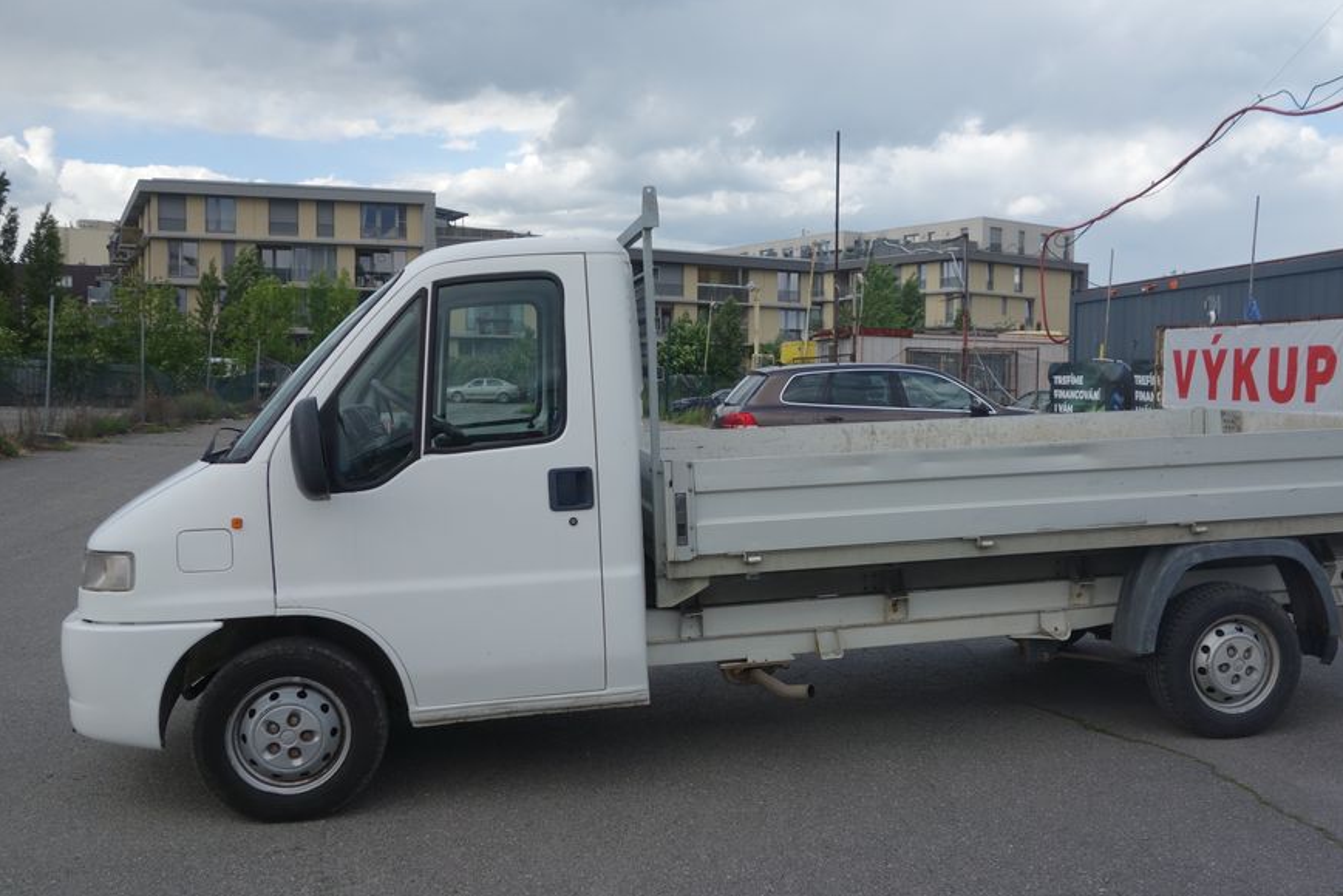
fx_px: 1231
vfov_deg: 40.0
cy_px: 446
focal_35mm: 33
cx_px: 765
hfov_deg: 57.0
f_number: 4
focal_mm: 10.4
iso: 125
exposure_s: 1/640
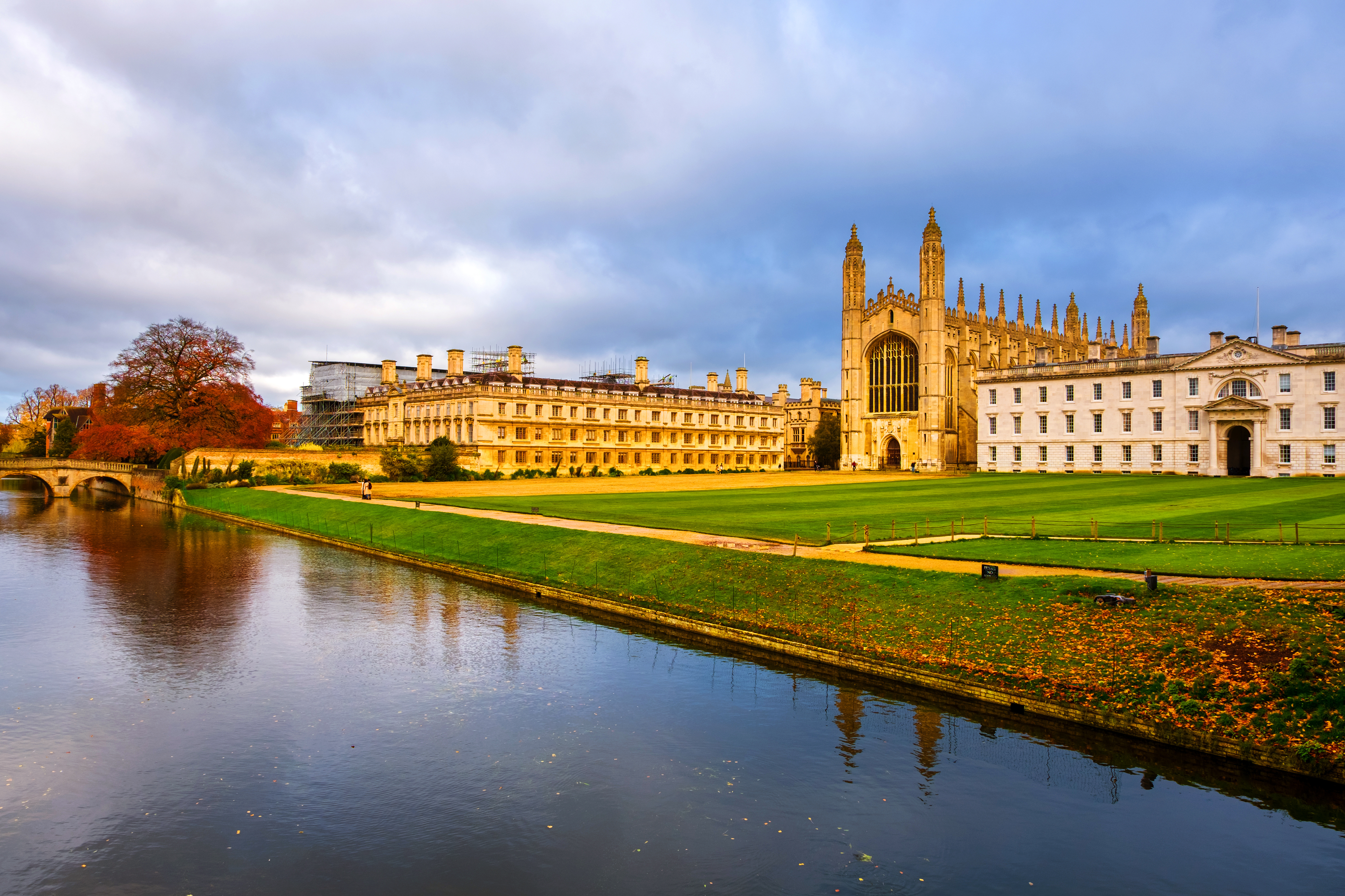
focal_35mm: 24
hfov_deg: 73.7
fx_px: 897
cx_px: 672
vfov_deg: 53.1
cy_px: 448
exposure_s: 1/160
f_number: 6.4
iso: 200
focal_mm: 16
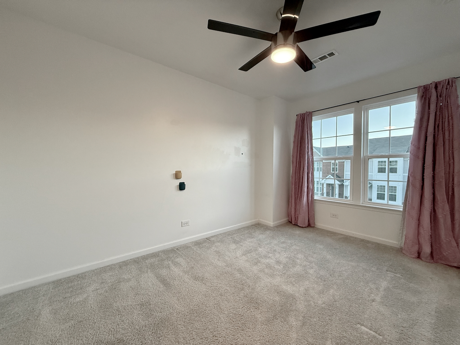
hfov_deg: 102.1
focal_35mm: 14
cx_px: 230
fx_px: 186
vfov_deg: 85.7
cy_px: 172
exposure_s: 1/120
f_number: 2.2
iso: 250
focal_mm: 2.22
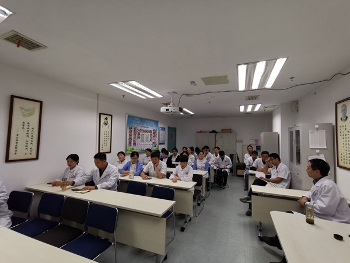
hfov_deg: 94.5
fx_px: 162
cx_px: 175
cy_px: 132
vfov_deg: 78.1
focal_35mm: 16
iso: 320
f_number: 2.2
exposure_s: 1/100
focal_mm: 2.35
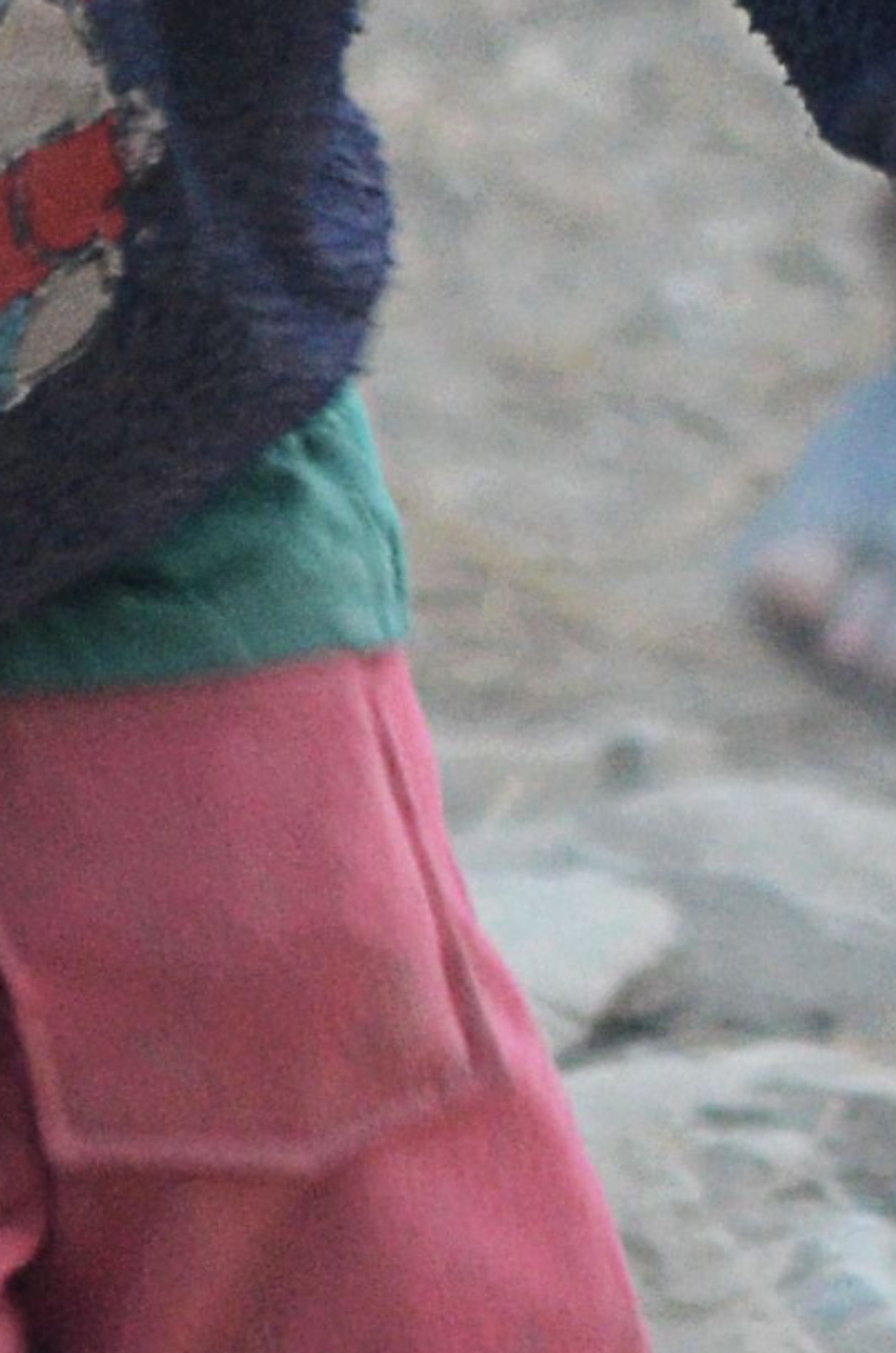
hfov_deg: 0.8
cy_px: -435
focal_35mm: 1820
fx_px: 68233
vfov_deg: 1.1
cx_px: -128
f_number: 5.6
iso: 1000
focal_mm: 200
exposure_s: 1/125
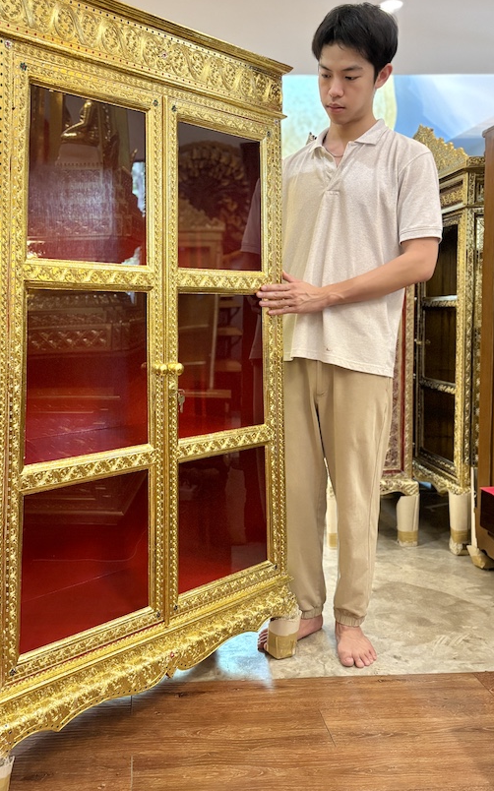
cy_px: 376
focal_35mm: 32
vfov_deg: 59.6
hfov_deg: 39.1
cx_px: 178
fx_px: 690
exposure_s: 1/50
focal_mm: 5.96
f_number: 1.6
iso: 500
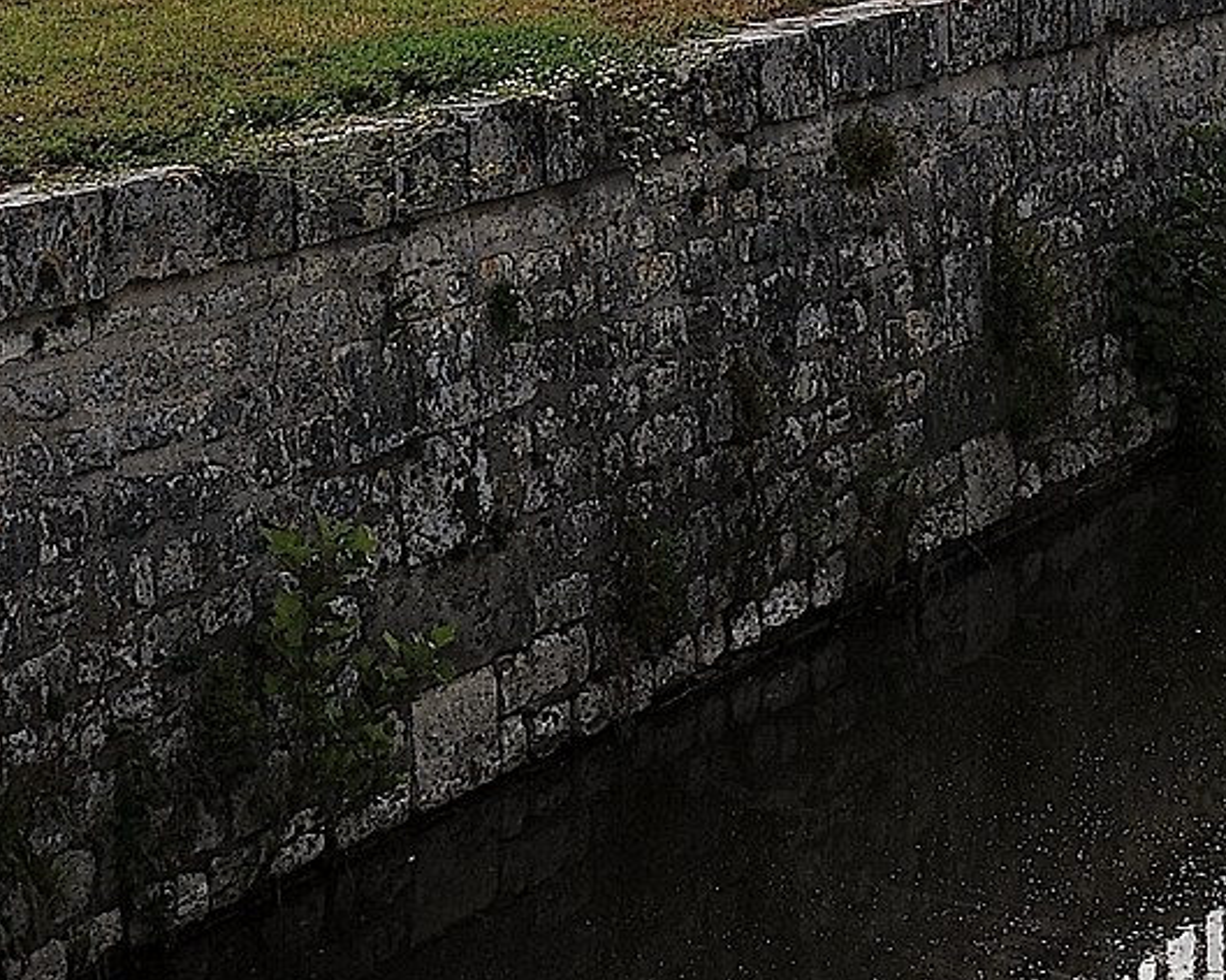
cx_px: 498
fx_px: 4789
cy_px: -795
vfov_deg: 10.9
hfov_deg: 14.6
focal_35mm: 132
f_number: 11
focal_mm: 31
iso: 200
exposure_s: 1/500
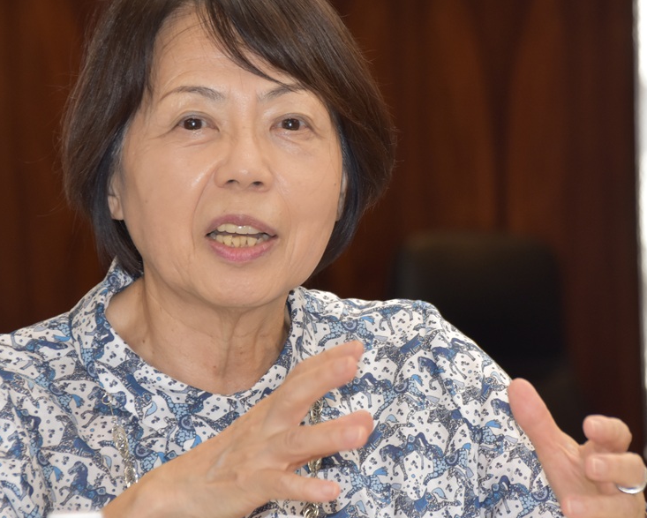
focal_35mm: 298
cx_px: 337
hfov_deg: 6.5
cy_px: 237
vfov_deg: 5.2
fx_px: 5702
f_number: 5.6
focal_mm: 155
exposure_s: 1/125
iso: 720
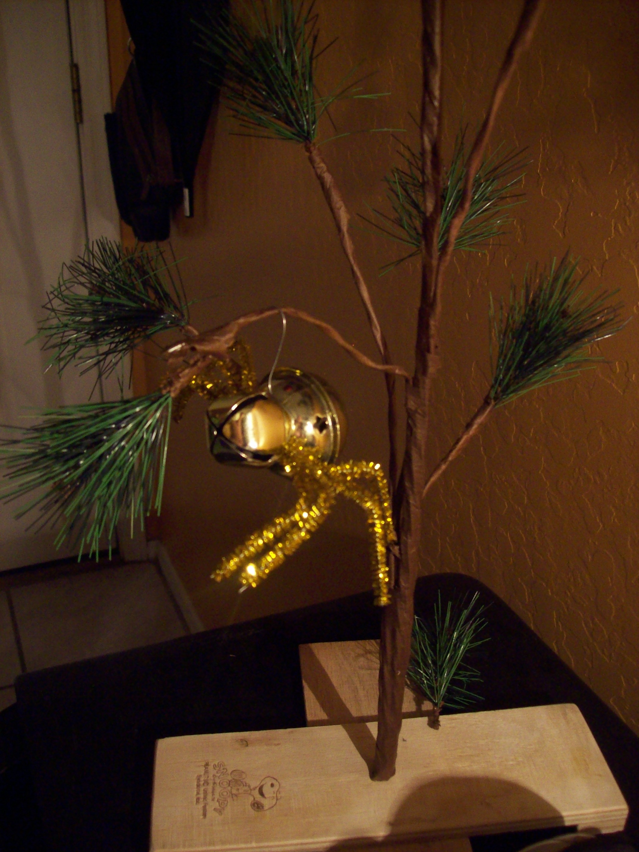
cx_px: 320
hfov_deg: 39.6
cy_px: 426
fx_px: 887
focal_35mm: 36
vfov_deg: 51.4
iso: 200
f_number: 2.7
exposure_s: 1/8
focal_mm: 6
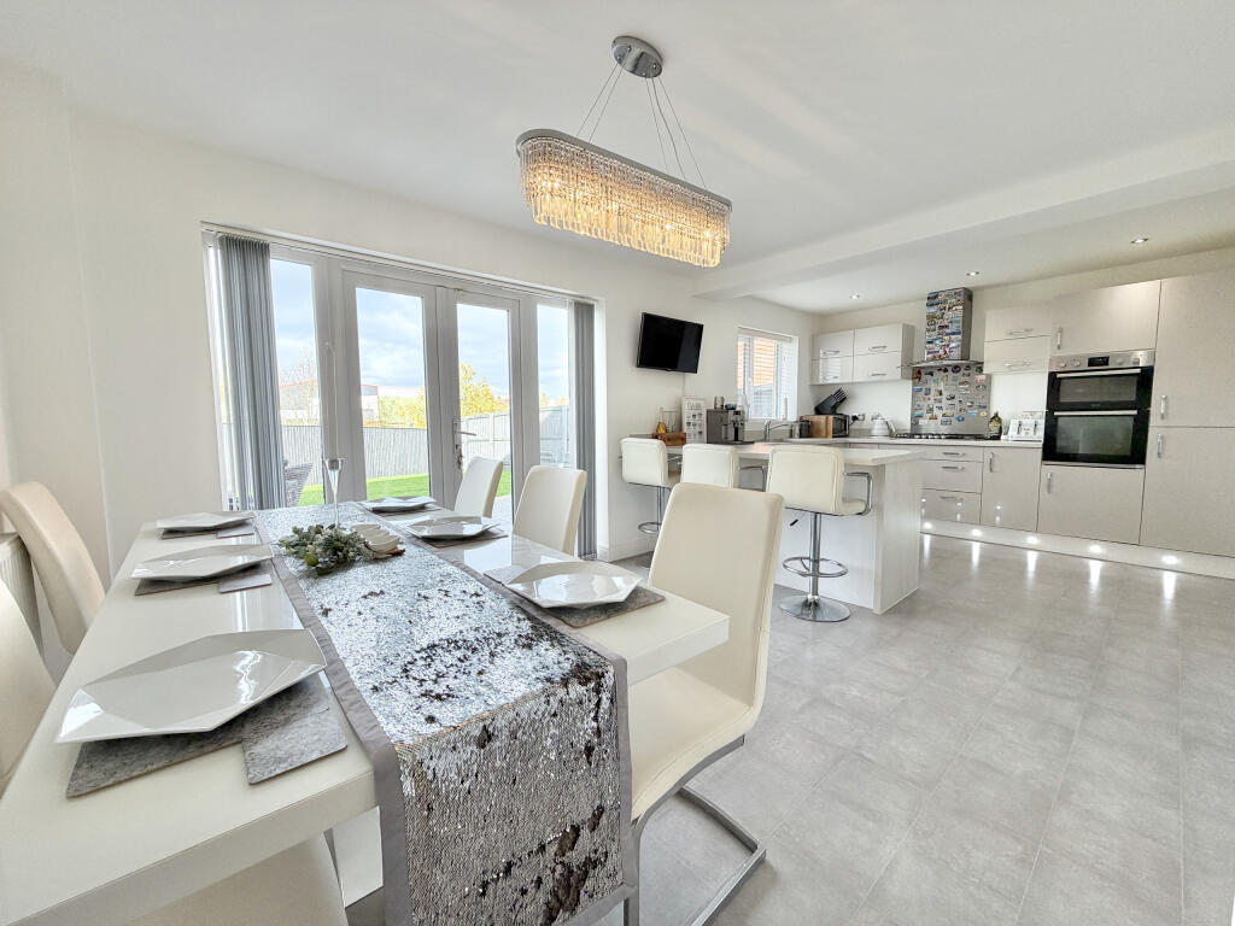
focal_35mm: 14
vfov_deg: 85.7
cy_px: 463
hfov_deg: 102.1
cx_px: 618
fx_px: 499
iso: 50
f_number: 2.2
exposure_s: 1/100
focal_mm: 2.22
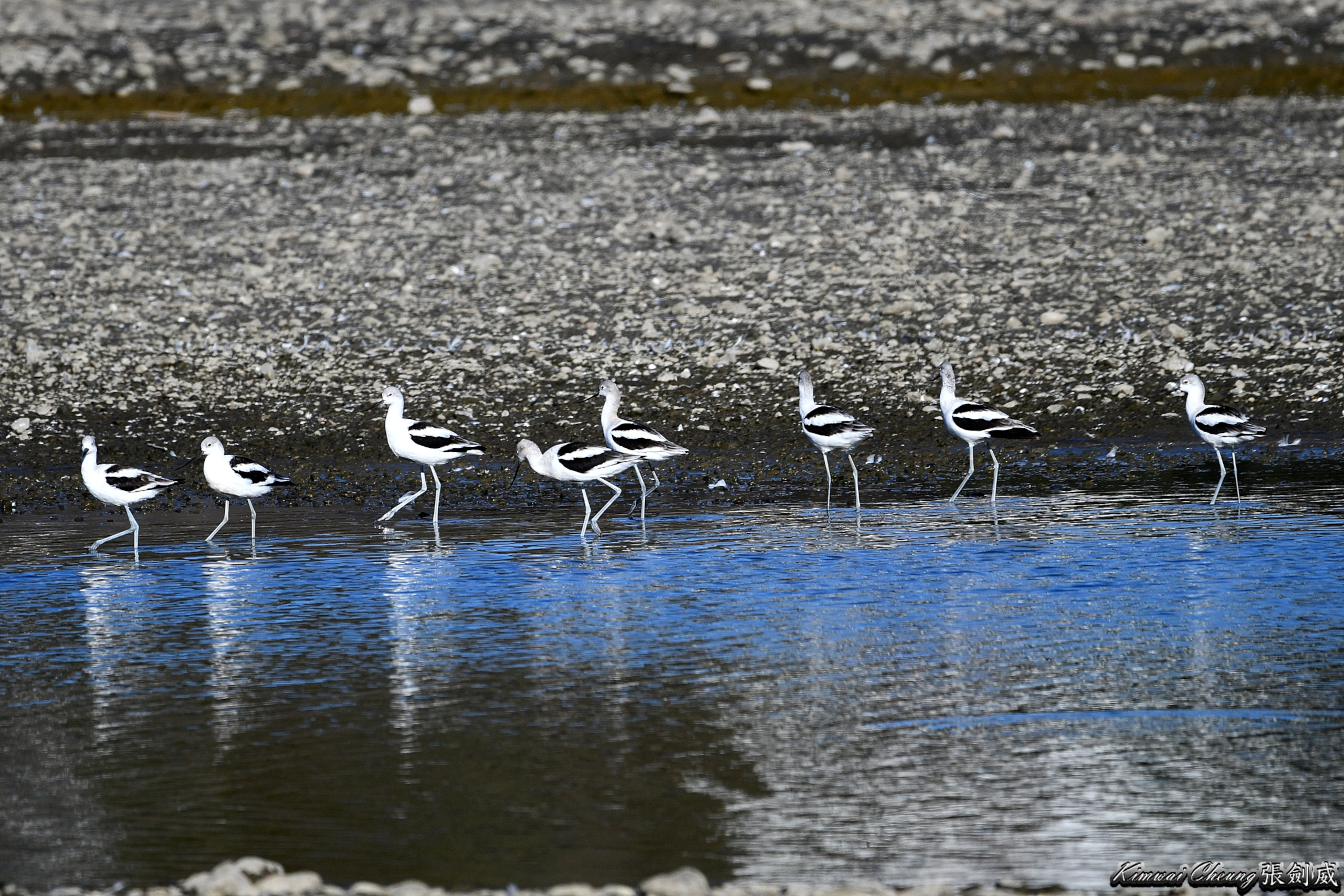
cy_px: 448
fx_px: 22400
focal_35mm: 600
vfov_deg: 2.3
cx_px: 672
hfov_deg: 3.4
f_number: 6.3
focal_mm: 600
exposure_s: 1/2000
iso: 200
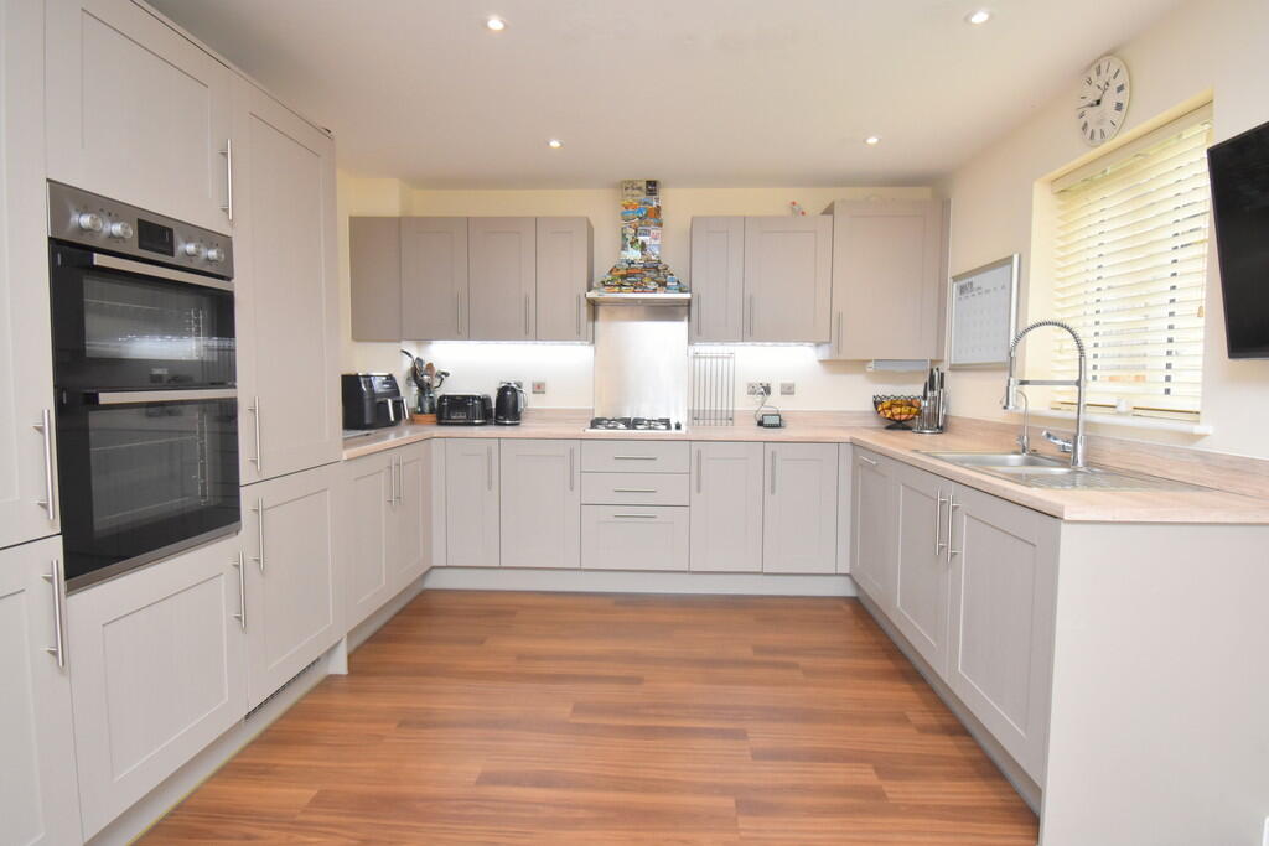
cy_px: 423
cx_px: 634
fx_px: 582
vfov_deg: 72.1
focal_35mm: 16
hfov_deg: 95.0
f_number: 4.8
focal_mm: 11
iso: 1100
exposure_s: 1/125
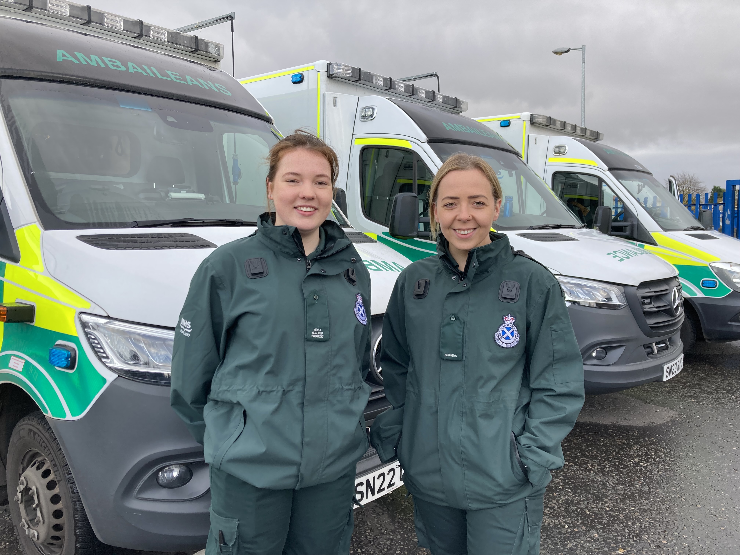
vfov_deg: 49.7
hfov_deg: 63.4
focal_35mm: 28
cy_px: 278
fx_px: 599
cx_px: 370
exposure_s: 1/121
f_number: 1.8
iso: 20
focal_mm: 3.99
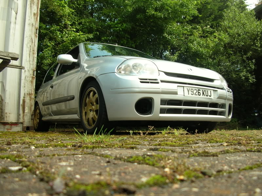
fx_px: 265
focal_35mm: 35
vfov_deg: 40.7
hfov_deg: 52.7
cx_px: 131
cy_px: 98
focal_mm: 5.8
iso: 50
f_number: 2.8
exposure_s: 1/373
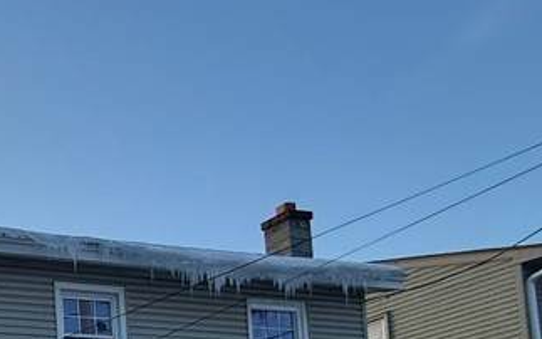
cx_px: -250
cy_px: 520
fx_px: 694
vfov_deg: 22.2
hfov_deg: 29.0
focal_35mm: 47
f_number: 2.2
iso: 50
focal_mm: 2.22
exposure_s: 1/1285
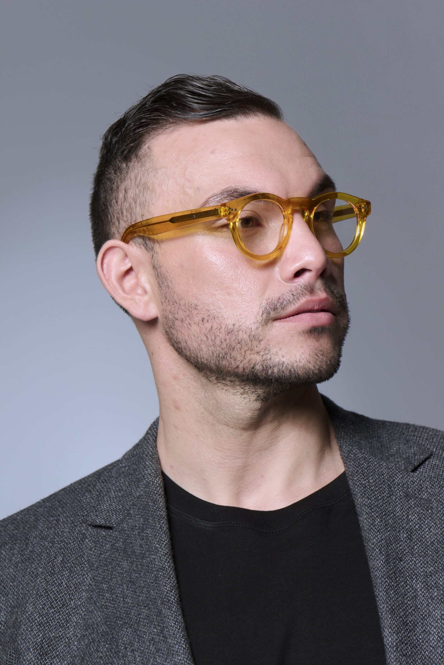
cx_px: 222
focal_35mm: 105
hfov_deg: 13.0
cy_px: 332
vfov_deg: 19.5
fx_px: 1942
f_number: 18
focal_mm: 105
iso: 200
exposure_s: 1/125
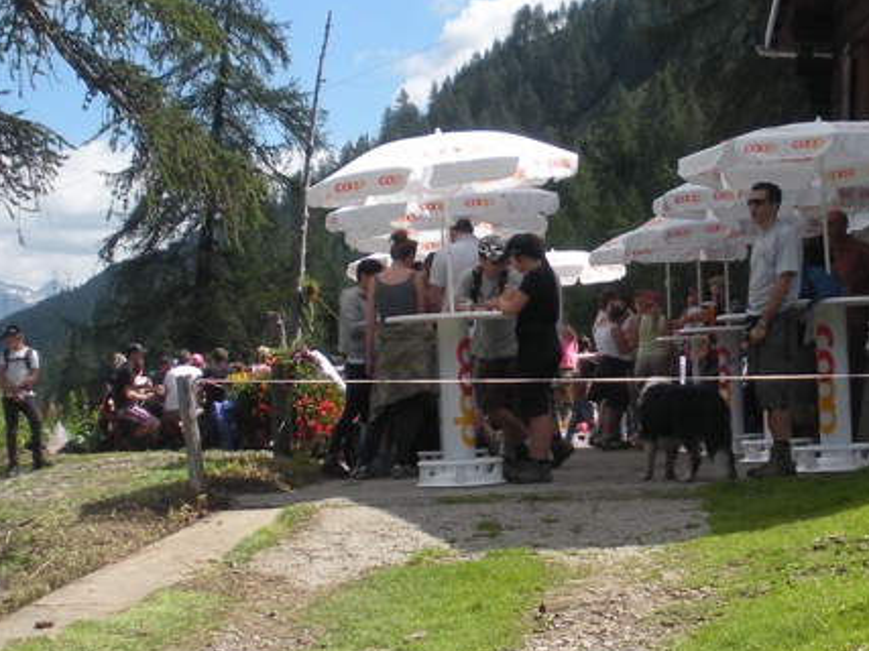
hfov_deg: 23.0
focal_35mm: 84
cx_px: 684
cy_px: 287
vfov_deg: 17.6
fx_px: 2108
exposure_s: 1/680
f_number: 3.5
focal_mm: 6.3
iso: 64
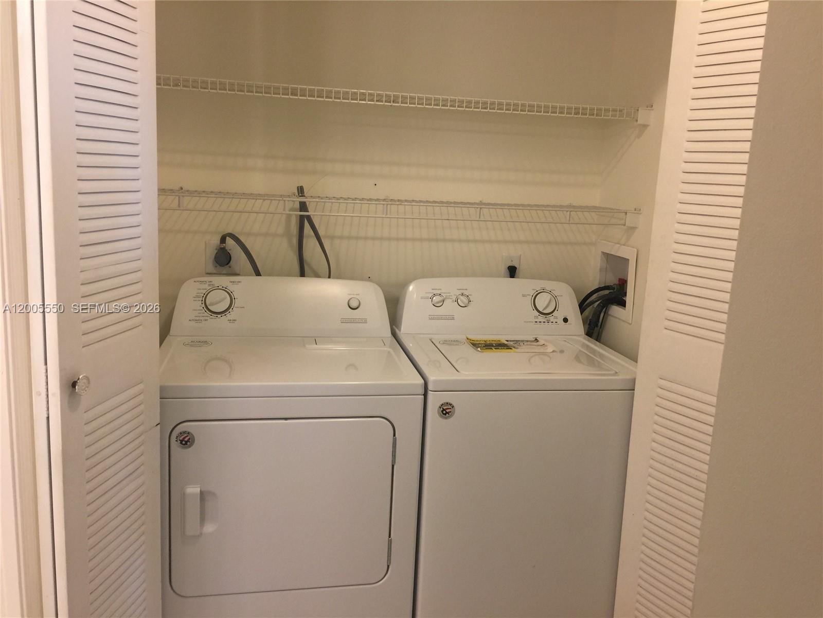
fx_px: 689
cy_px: 309
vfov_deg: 48.2
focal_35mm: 29
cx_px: 412
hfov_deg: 61.7
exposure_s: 1/15
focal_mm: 4.15
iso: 32
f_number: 2.2
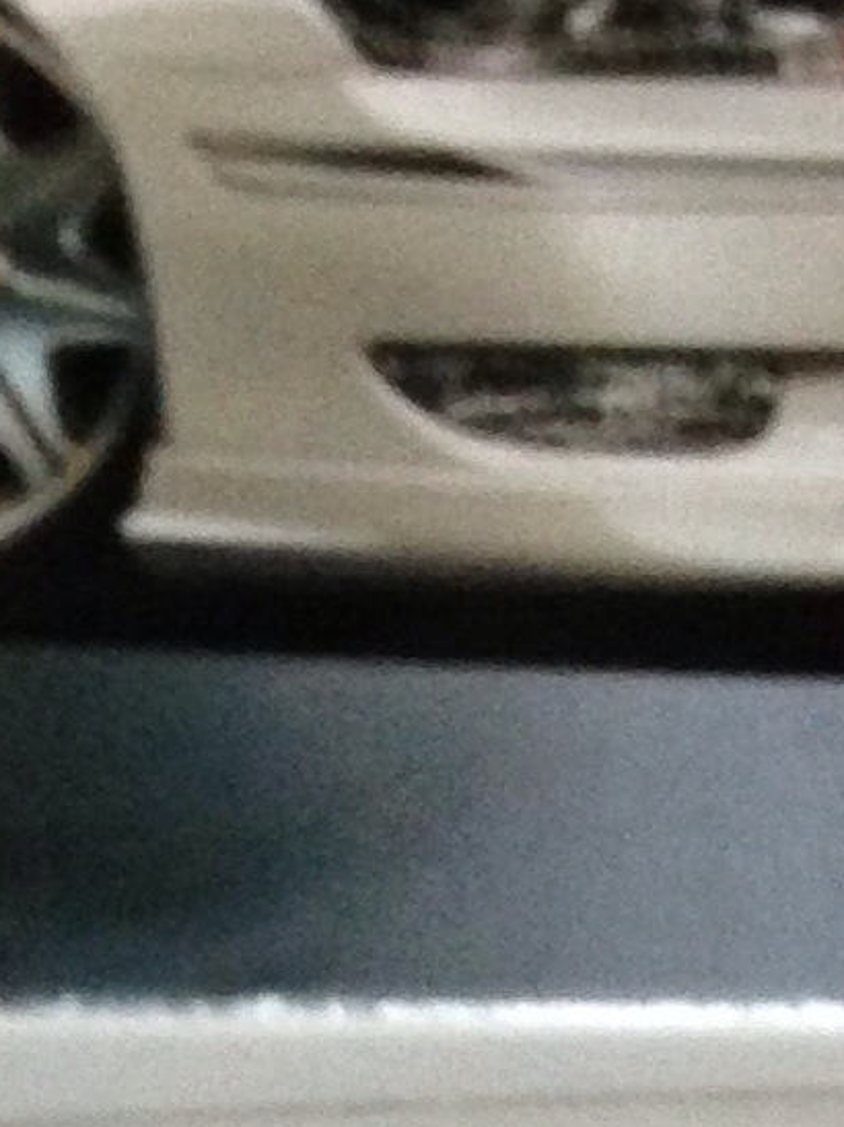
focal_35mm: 197
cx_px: -6
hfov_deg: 7.5
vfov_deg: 9.6
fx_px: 6407
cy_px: 2009
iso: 250
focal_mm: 4.12
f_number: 2.4
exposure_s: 1/20
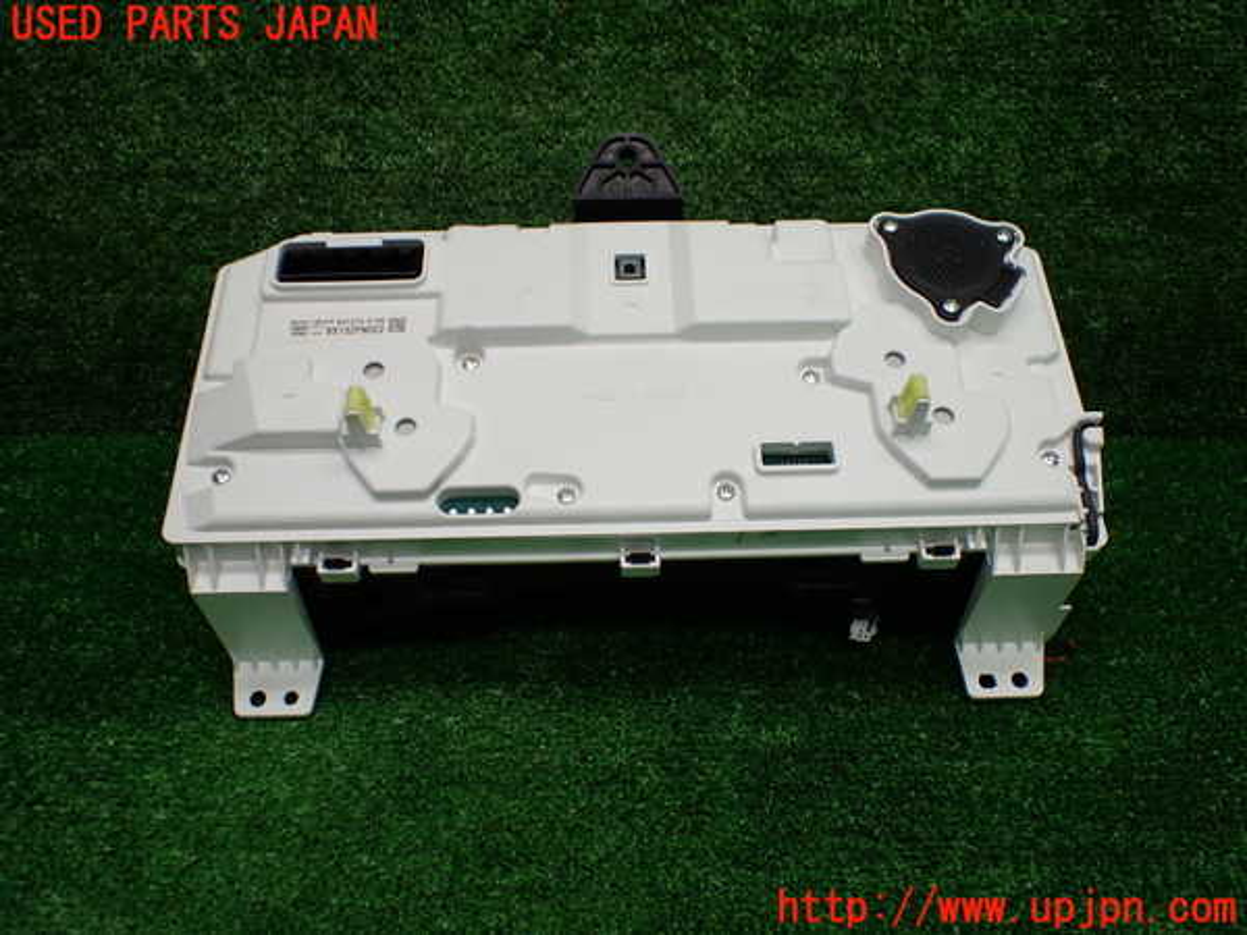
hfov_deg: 60.0
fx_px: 1081
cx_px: 624
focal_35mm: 30
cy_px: 468
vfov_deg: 46.8
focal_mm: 5.4
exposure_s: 1/125
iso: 160
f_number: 2.3
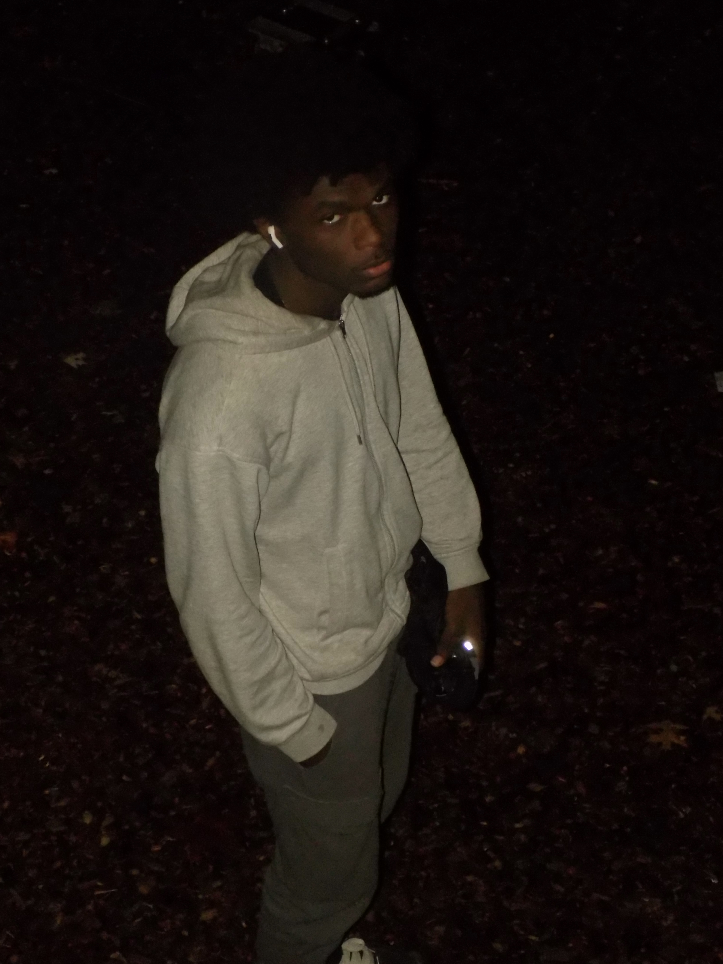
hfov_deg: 17.2
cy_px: 482
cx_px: 362
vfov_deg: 22.8
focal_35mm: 86
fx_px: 2395
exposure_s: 1/30
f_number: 4.4
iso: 800
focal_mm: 15.3
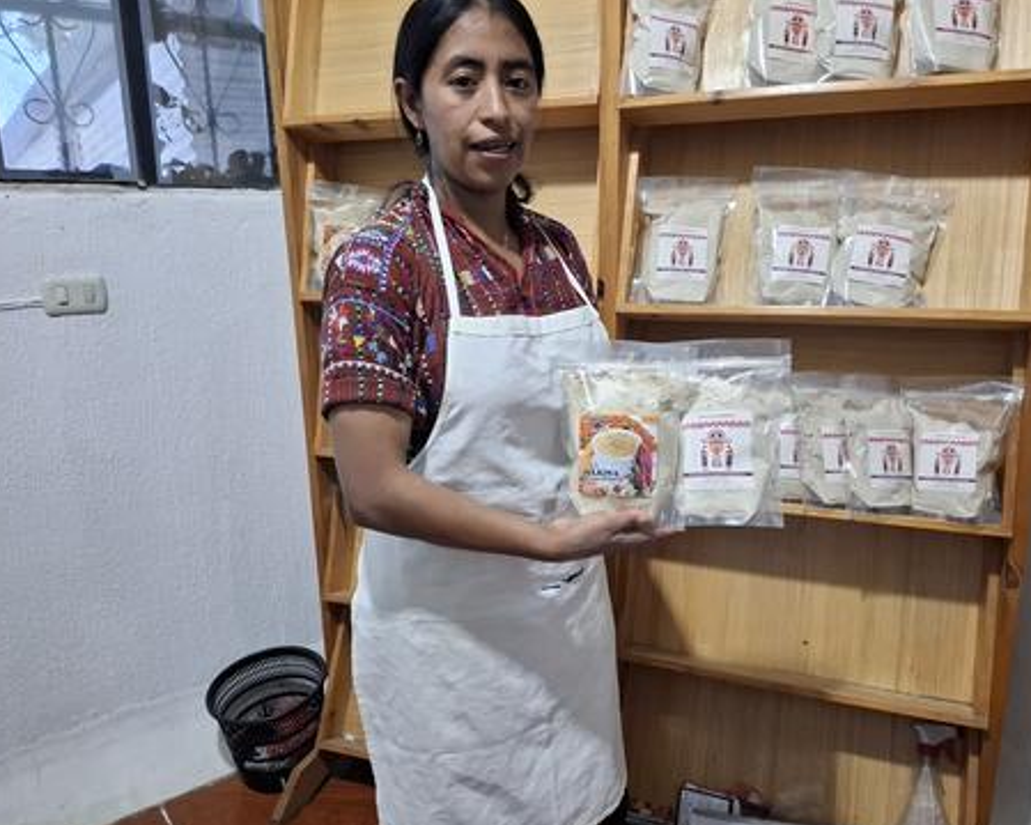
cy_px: 426
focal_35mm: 25
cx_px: 546
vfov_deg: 56.8
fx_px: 763
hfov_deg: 68.1
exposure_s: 1/40
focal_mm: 5.54
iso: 250
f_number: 1.8
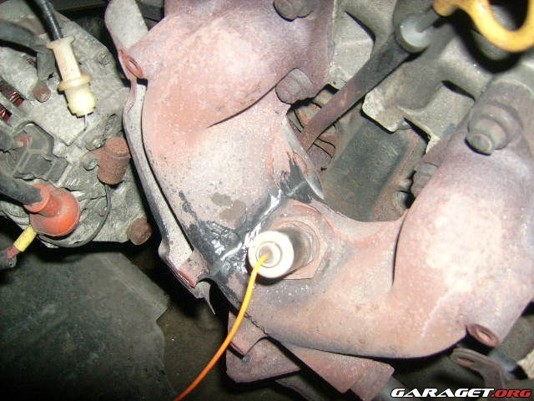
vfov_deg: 40.7
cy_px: 200
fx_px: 540
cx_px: 267
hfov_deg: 52.6
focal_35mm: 35
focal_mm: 5.95
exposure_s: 1/60
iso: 100
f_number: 2.8
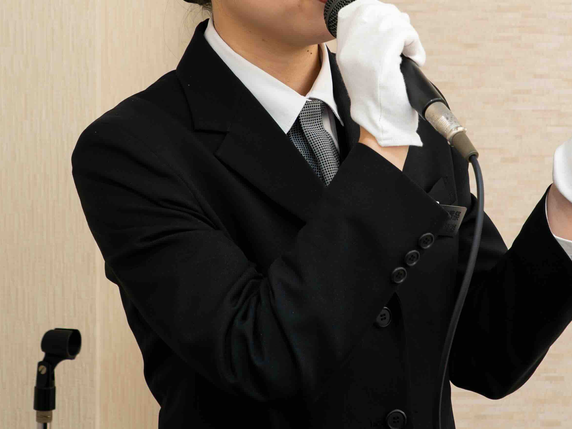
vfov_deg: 11.3
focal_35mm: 131
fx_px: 2164
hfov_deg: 15.0
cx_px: 324
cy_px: 90
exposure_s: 1/50
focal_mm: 46
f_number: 5
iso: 640
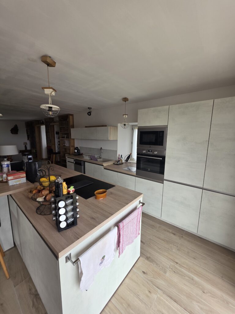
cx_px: 118
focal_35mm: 13
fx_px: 118
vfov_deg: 106.2
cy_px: 157
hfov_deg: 89.9
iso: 32
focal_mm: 2.2
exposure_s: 1/100
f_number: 1.9
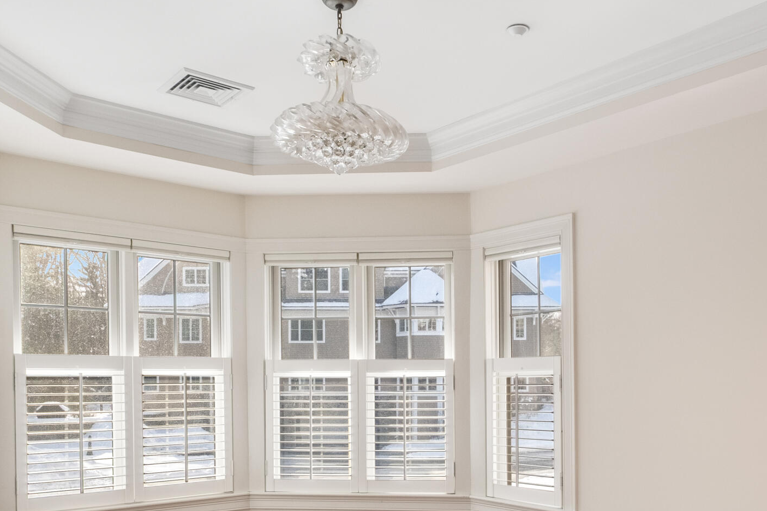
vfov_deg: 39.8
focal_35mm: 32
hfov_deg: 58.6
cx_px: 429
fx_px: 682
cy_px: 395
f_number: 8
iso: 400
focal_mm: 10
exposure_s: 1/850
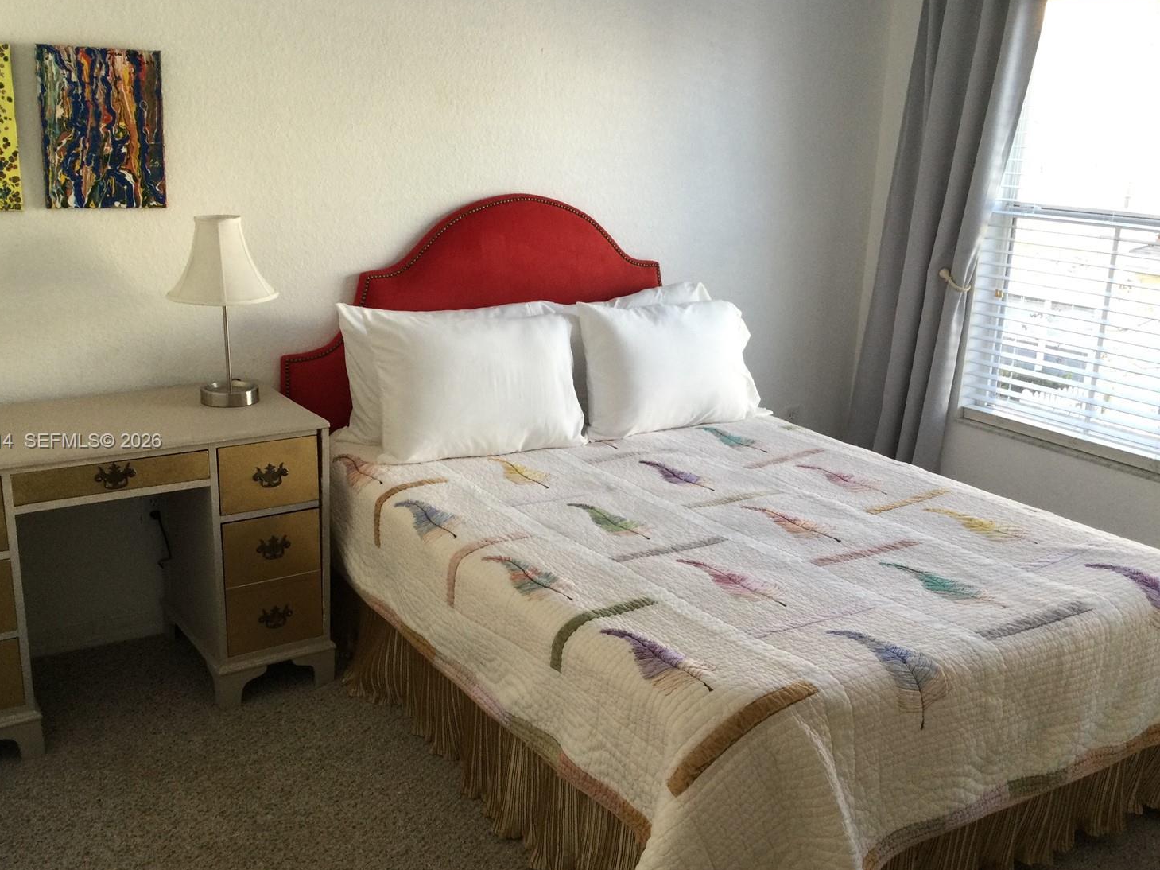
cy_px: 442
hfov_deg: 53.9
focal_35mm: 34
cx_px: 550
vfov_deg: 41.8
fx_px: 1139
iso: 32
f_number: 2.4
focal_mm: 3.3
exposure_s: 1/40
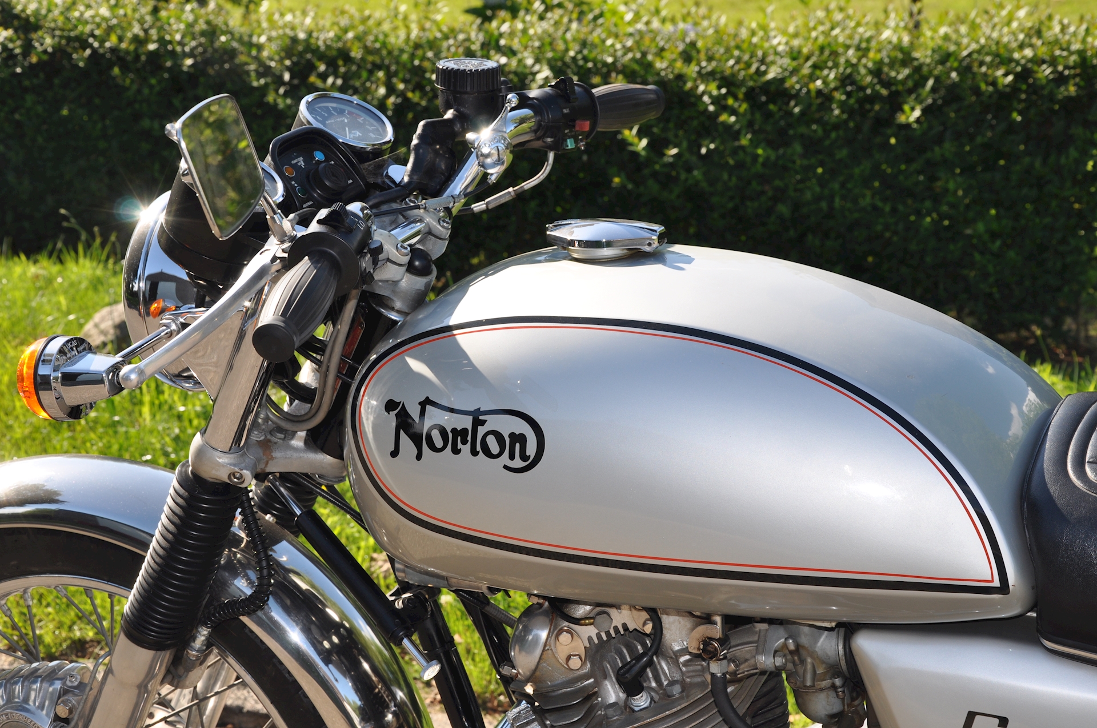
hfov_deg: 27.0
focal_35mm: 75
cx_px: 548
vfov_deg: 18.1
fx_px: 2282
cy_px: 364
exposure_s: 1/200
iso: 200
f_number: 10
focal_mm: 50
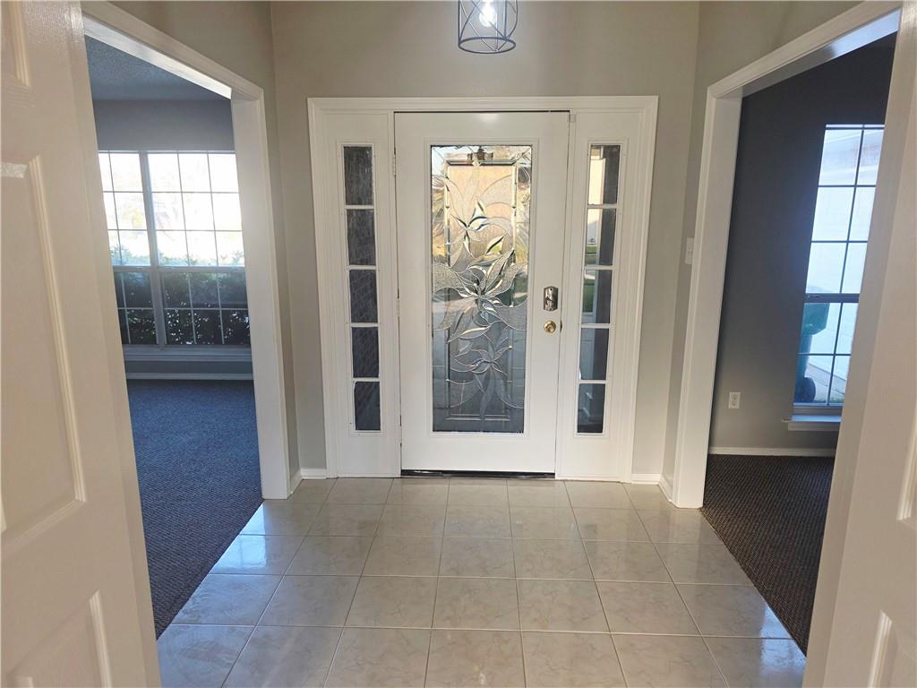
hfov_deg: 73.9
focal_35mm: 23
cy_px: 344
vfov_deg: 58.9
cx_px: 458
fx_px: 609
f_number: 1.7
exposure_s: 1/120
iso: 64
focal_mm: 6.3
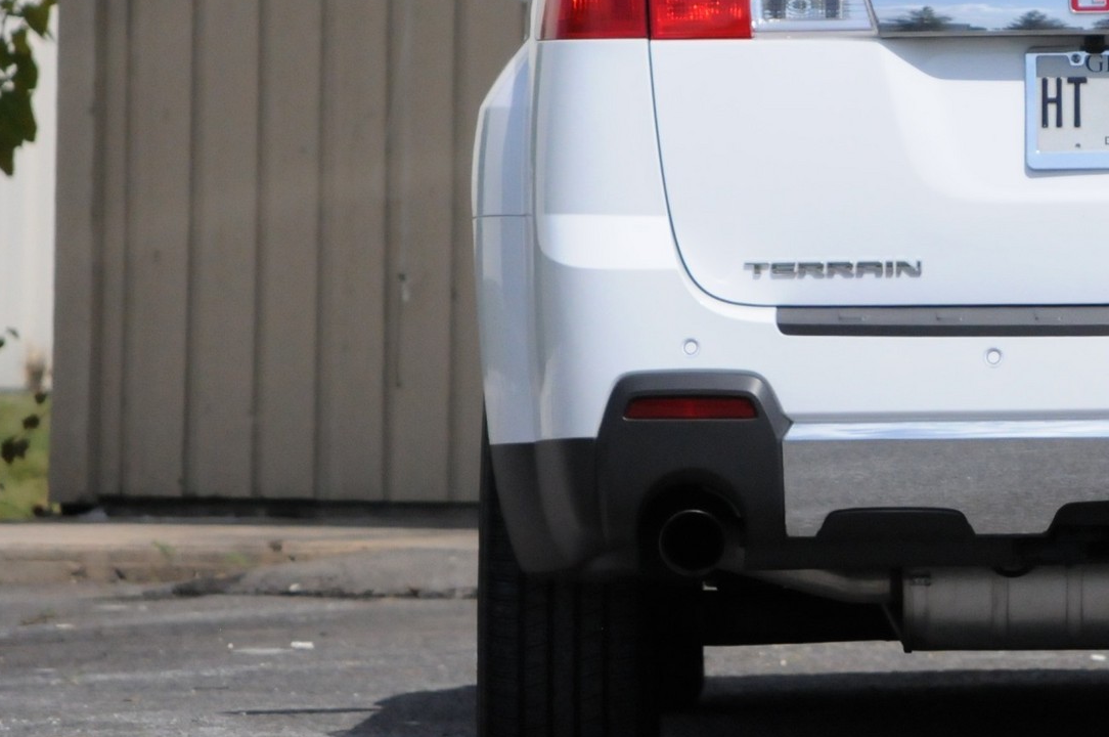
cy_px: 100
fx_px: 15969
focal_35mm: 519
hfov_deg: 4.0
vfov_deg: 2.6
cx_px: 1177
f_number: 7.1
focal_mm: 150
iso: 1400
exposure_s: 1/8000
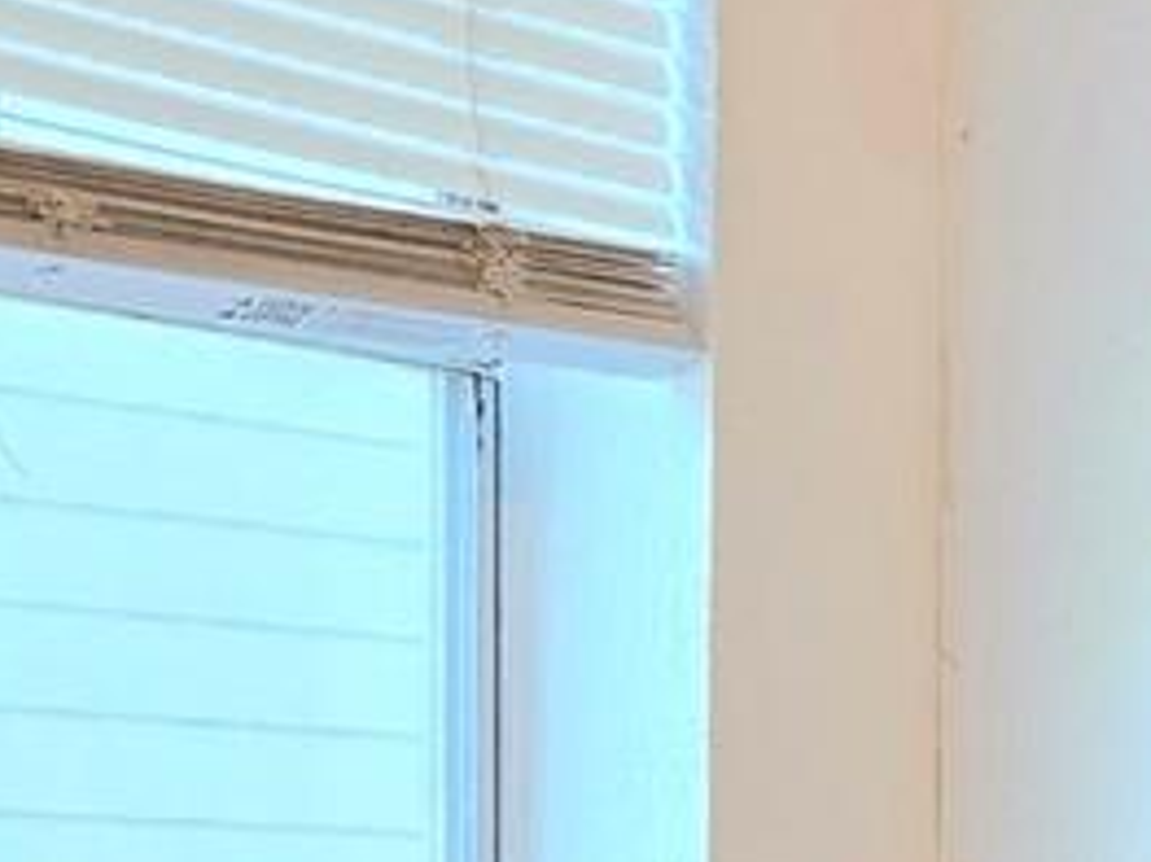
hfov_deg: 10.6
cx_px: 1842
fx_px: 5949
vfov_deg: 8.2
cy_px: 1203
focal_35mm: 179
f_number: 1.8
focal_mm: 5.4
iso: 125
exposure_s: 1/120
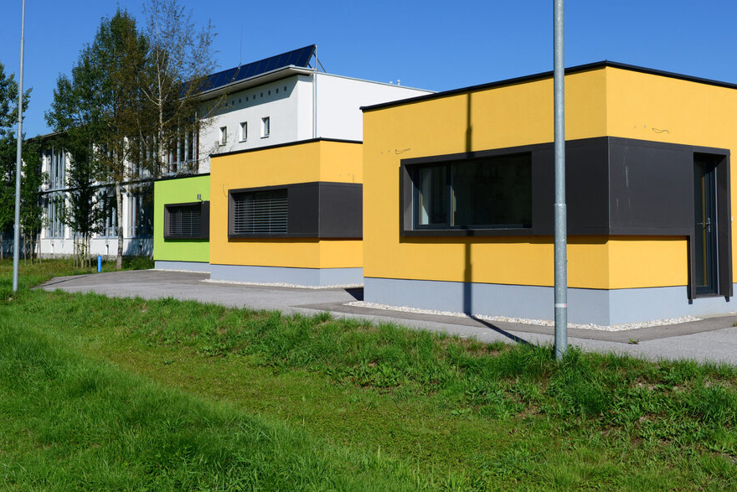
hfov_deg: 43.6
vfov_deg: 29.8
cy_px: 194
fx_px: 921
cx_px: 399
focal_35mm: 45
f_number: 10
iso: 125
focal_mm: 36
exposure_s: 1/400
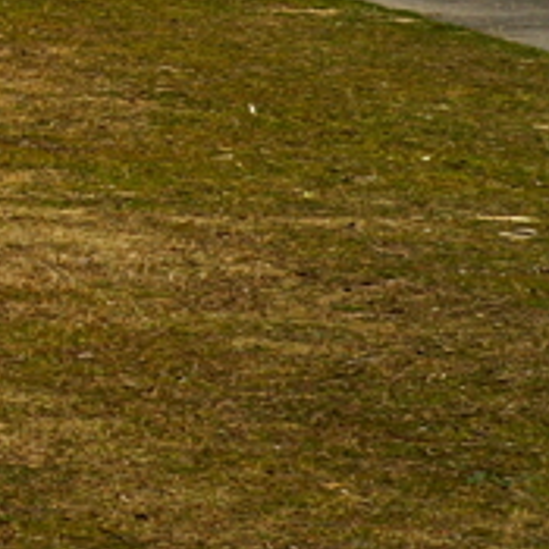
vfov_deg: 3.1
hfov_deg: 3.1
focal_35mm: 557
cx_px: -957
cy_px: -449
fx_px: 10003
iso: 100
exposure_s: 1/1600
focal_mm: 75
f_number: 4.5
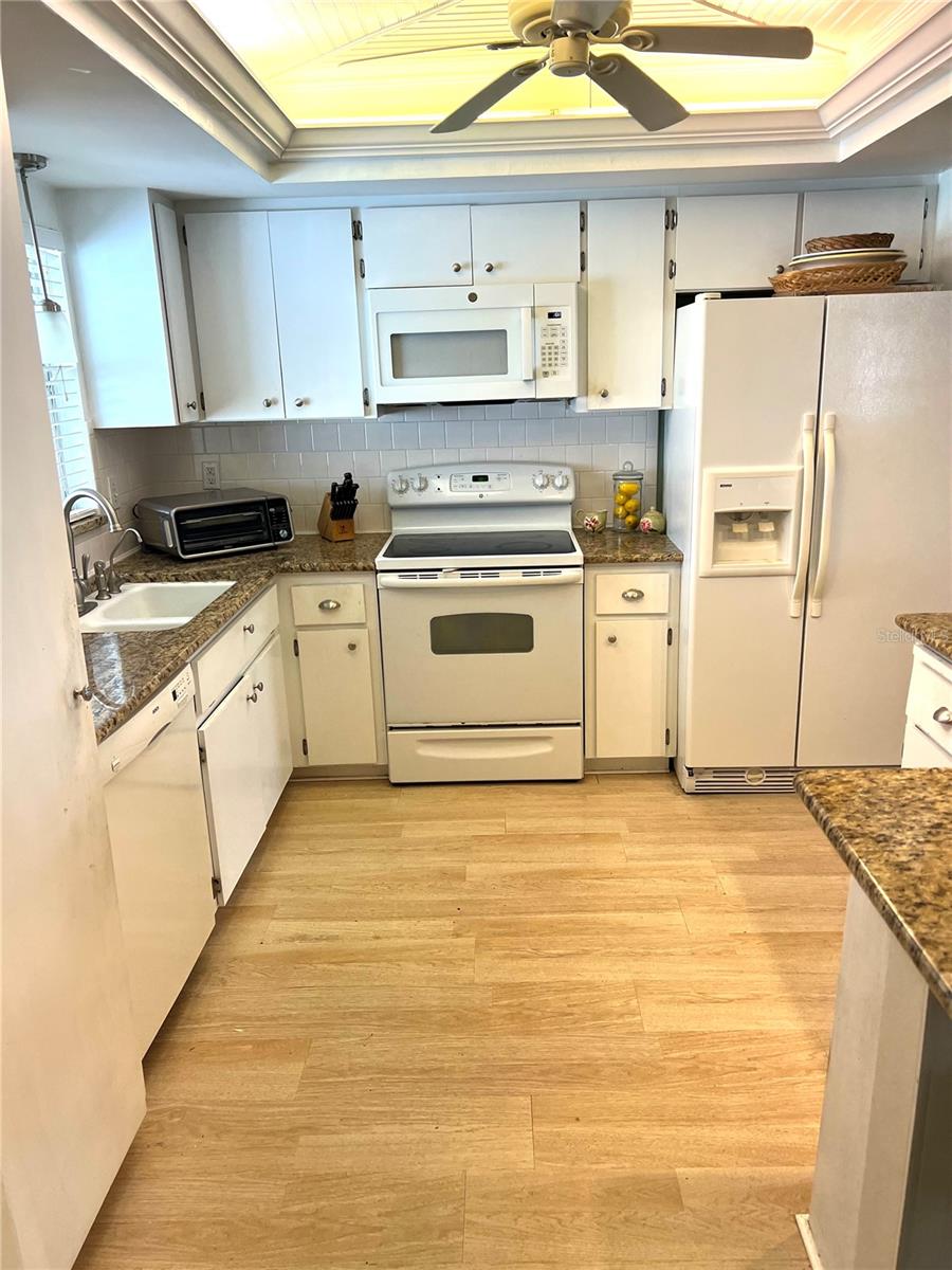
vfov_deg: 67.3
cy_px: 635
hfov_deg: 53.1
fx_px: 953
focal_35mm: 26
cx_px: 476
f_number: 1.5
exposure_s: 1/120
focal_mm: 5.7
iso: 100
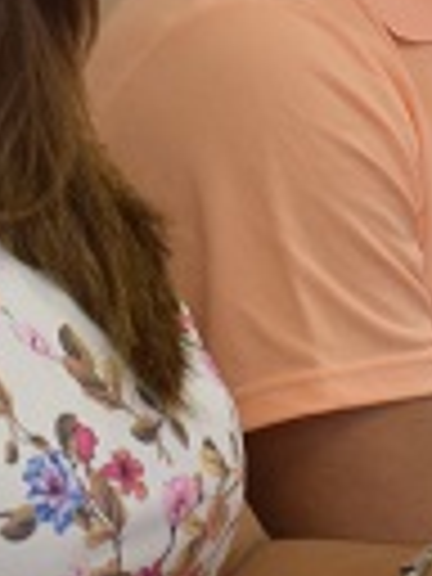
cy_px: -79
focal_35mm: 223
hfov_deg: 6.6
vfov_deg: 8.8
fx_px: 3711
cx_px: 558
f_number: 4.5
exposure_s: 1/60
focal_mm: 32
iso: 450
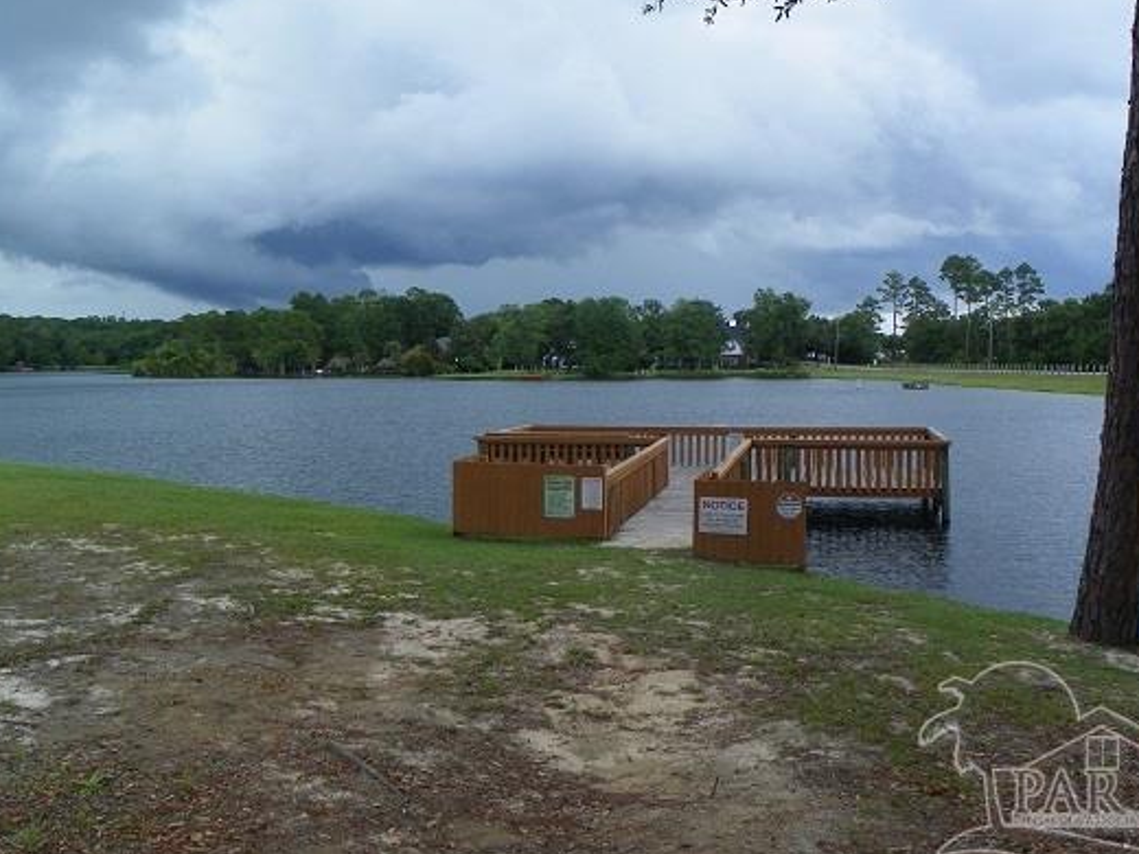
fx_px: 1053
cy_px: 374
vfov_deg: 44.1
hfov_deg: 56.8
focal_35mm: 32
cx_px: 611
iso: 64
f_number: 4
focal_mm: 4.6
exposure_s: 1/250
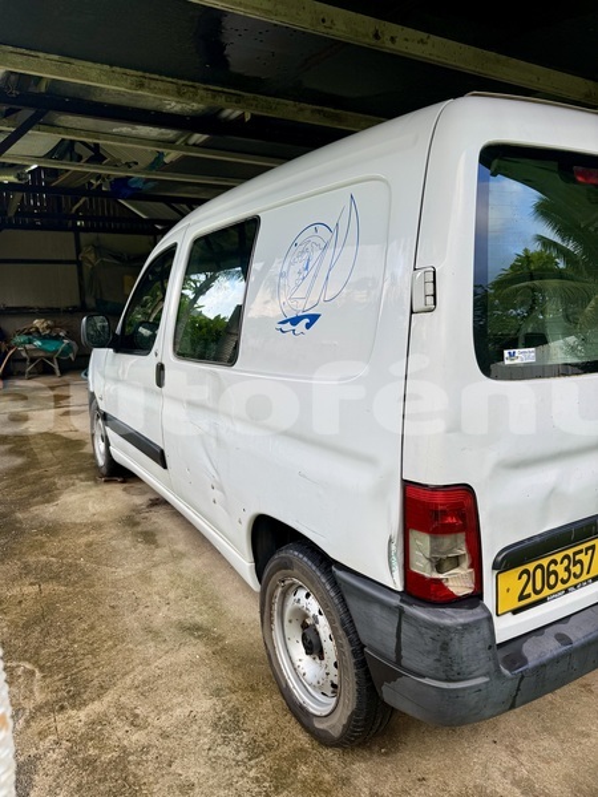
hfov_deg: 56.8
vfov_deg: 71.6
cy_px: 398
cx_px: 299
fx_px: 553
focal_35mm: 24
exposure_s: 1/654
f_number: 1.78
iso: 80
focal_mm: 6.76
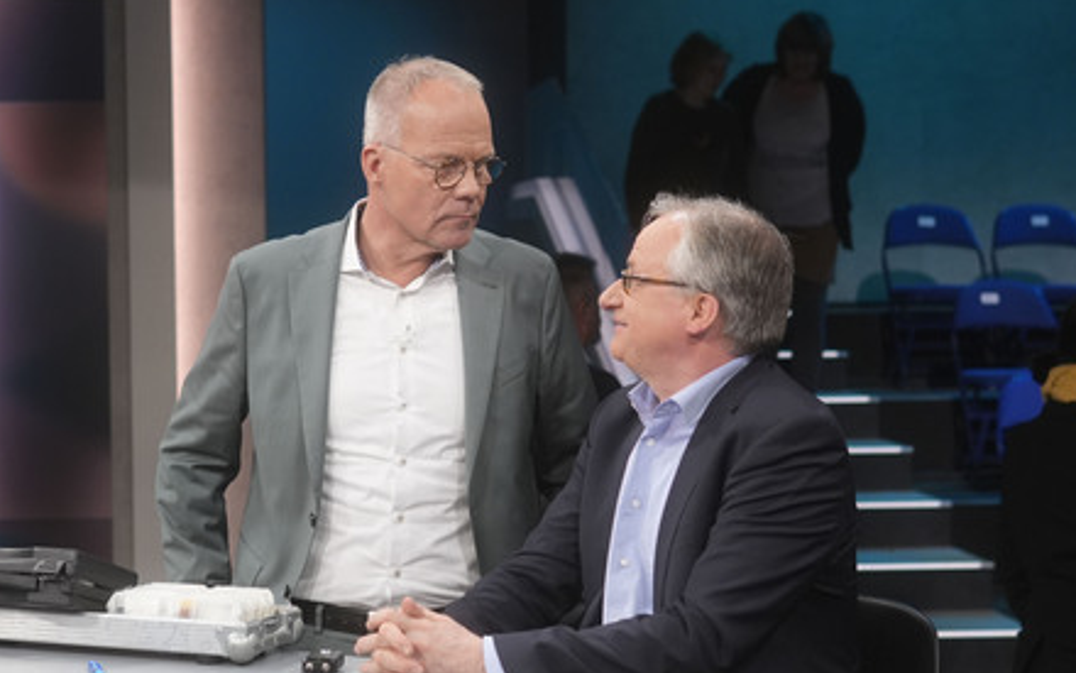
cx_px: 547
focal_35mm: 47
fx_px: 1378
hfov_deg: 42.6
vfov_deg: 27.4
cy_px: 362
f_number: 2.2
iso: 640
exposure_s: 1/250
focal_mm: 30
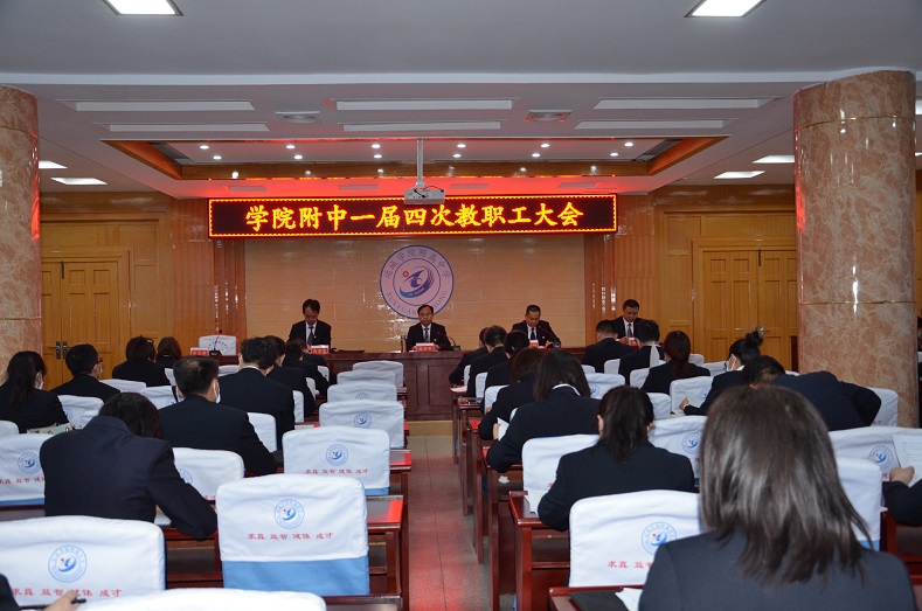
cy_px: 306
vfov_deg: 39.8
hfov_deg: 57.3
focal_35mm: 33
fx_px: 844
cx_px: 461
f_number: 4.8
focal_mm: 22
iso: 1000
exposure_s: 1/60
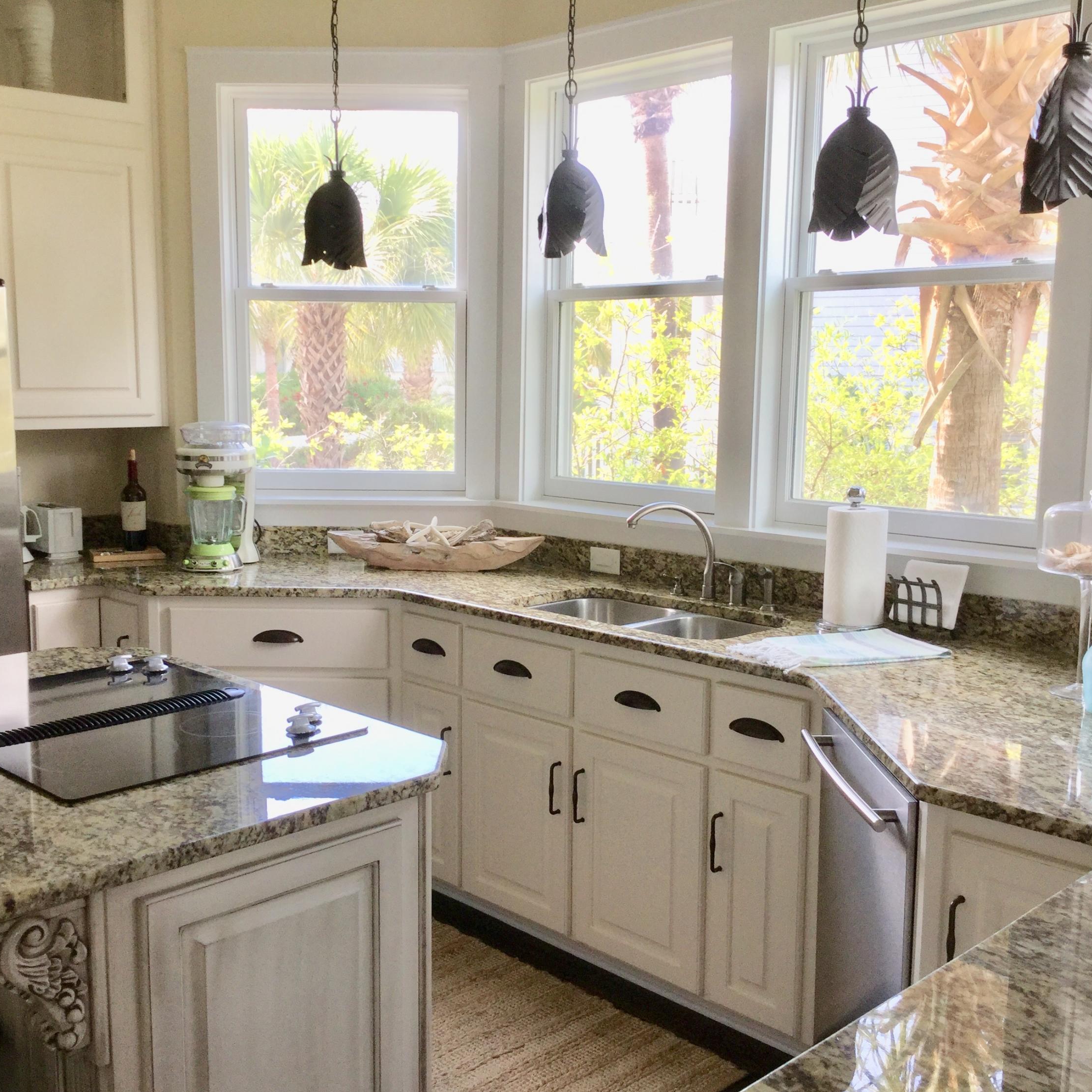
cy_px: 551
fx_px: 1321
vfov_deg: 44.9
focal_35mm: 37
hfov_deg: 44.9
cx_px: 513
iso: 25
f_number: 2.4
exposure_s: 1/60
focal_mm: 3.3
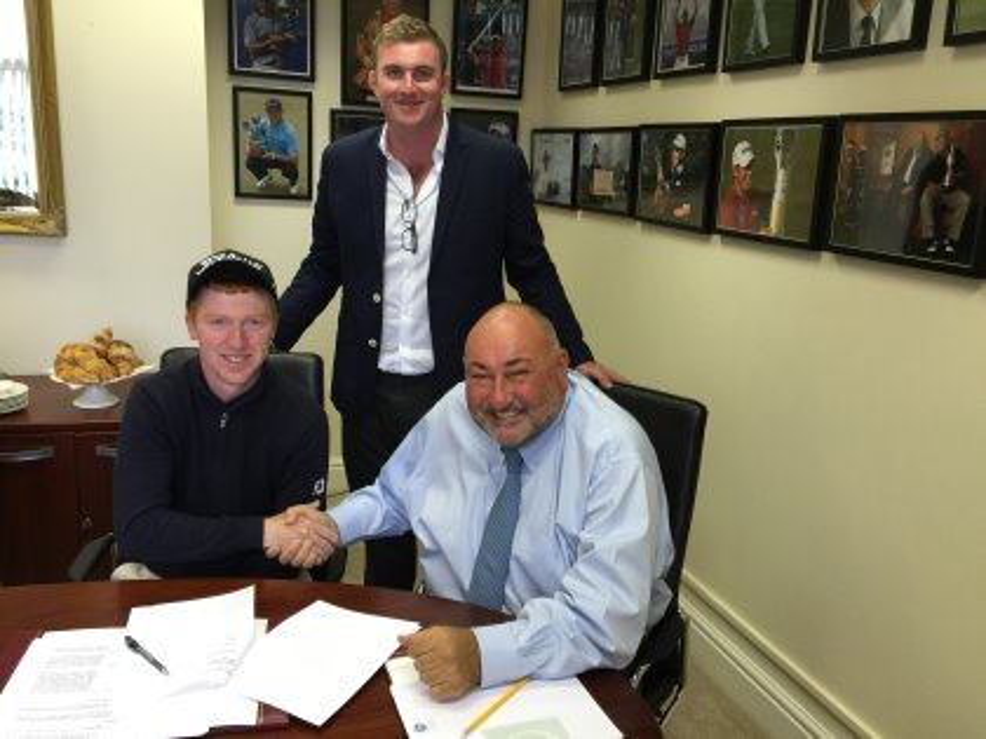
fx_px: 826
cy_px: 370
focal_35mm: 29
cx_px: 493
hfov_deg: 61.7
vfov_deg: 48.2
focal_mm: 4.15
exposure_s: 1/33
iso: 50
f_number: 2.2
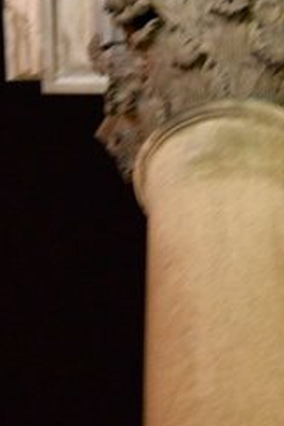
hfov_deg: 5.1
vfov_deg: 7.5
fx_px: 3214
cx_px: 266
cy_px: -25
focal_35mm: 272
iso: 1600
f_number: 4.5
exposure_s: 1/2
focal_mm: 55
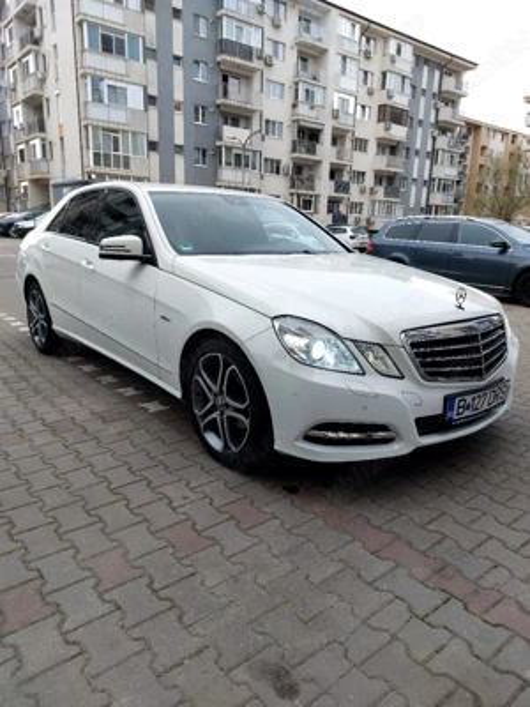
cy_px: 354
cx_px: 265
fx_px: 490
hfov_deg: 56.8
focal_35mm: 24
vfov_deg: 71.6
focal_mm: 5.23
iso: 32
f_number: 1.8
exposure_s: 1/120
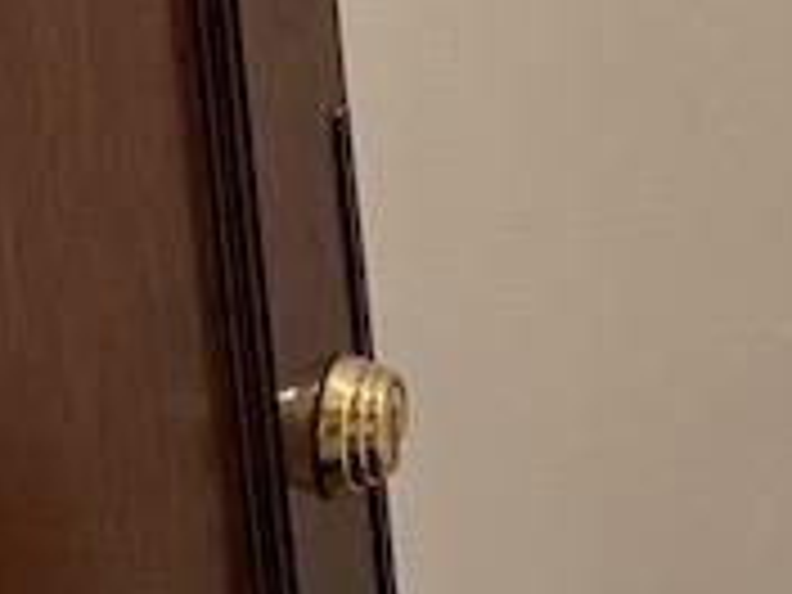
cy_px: -315
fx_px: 1350
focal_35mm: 59
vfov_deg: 20.8
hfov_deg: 31.5
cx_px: 675
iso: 125
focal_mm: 1.57
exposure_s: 1/120
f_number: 1.8
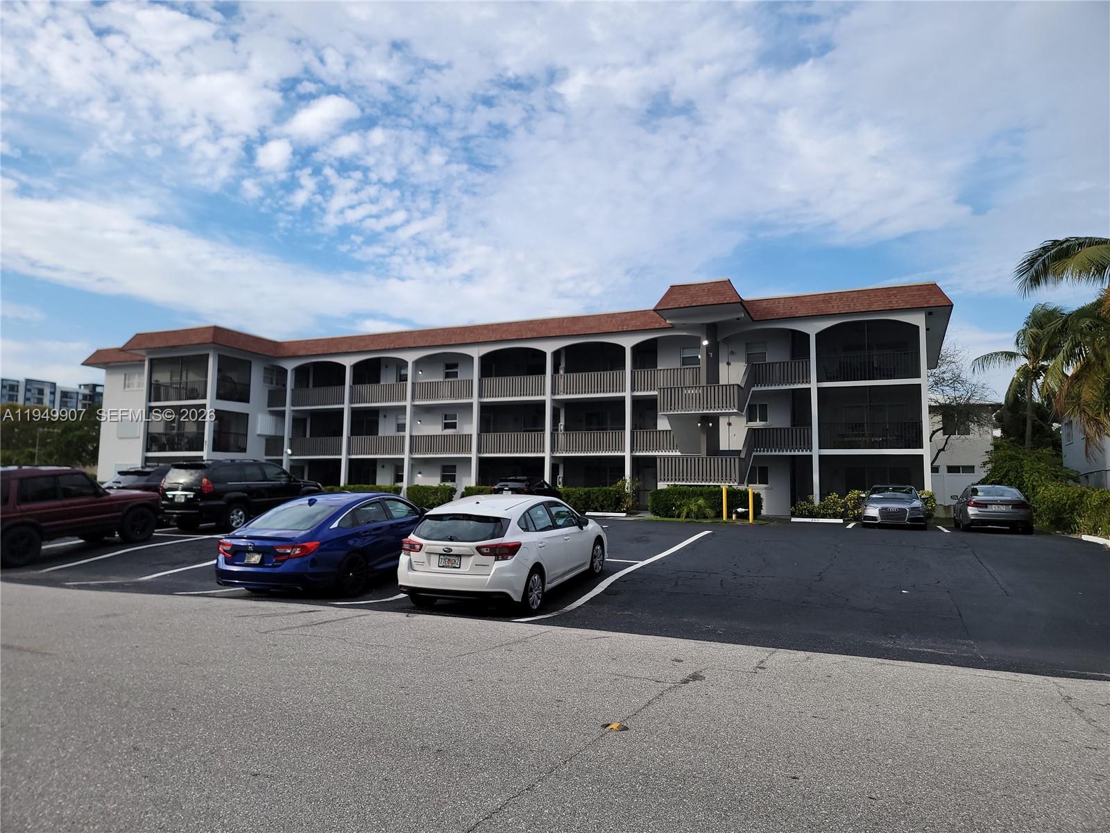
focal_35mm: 24
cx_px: 555
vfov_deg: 56.8
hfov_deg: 71.6
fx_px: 770
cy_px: 416
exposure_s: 1/591
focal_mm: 6.7
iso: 16
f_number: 1.8
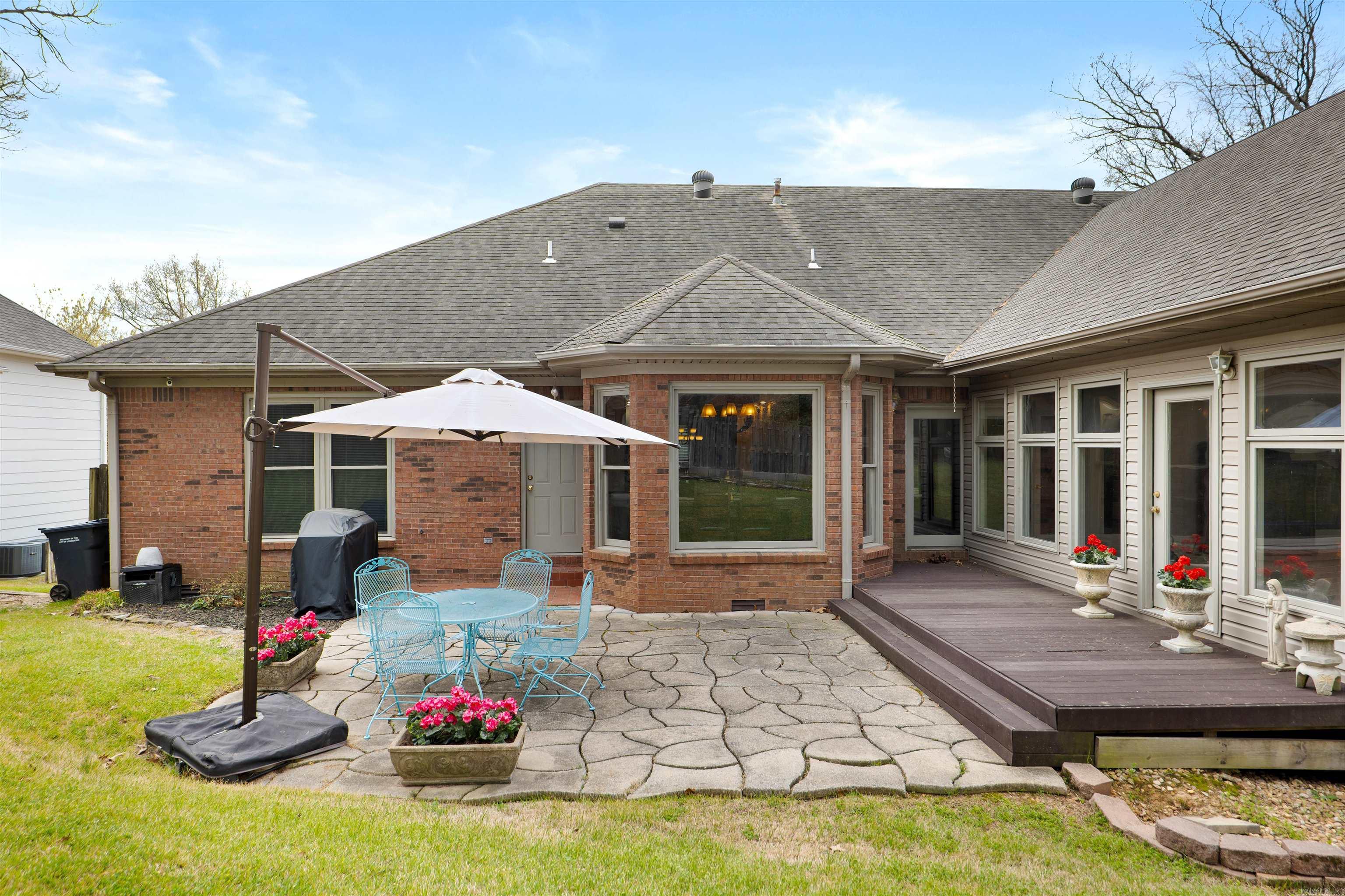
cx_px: 672
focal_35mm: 22
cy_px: 448
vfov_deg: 57.2
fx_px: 822
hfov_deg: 78.6
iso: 125
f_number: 5.6
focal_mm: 22
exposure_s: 1/80
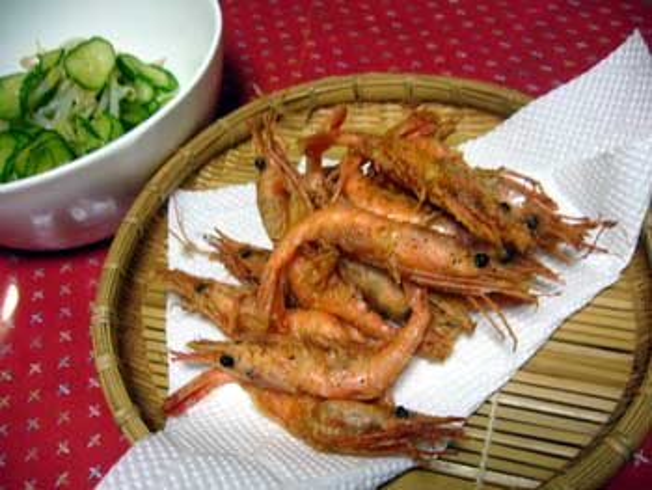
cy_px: 245
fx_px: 660
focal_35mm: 35
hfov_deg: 52.6
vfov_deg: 40.7
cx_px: 326
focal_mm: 5.8
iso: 80
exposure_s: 1/8
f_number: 2.8
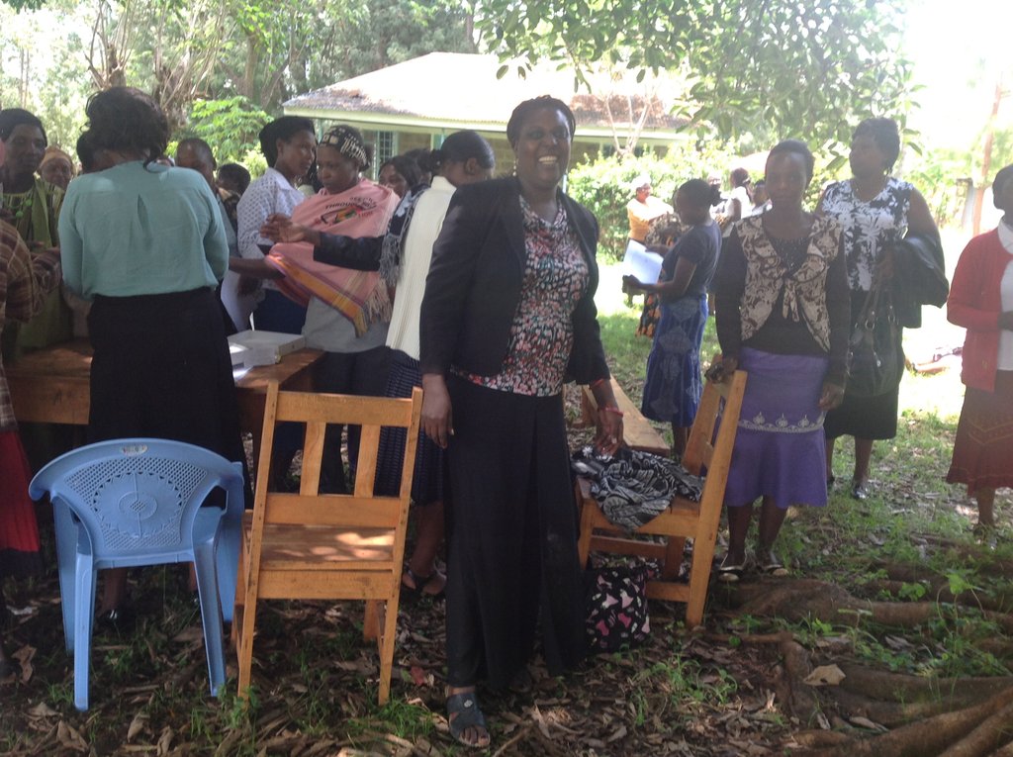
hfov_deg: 52.7
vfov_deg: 40.6
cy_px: 378
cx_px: 506
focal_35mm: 35
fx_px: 1023
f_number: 2.4
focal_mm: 4.28
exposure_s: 1/120
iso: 64
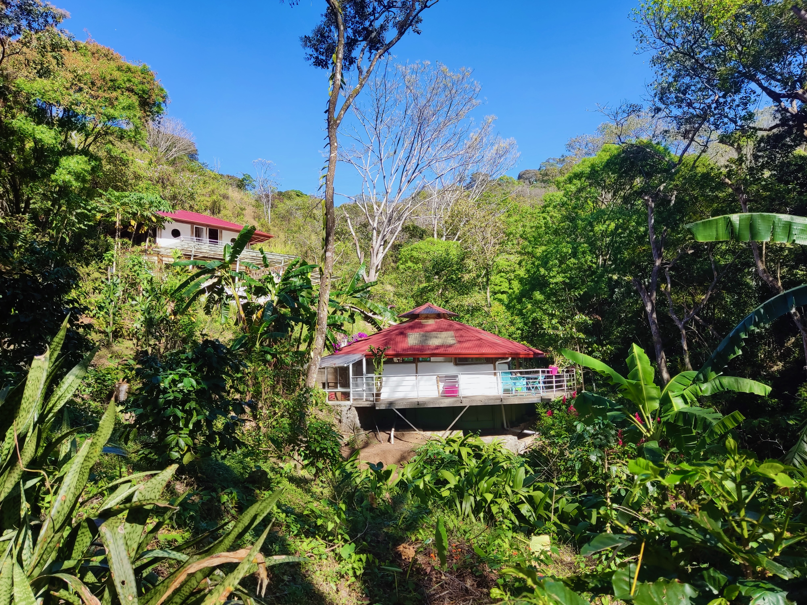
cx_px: 404
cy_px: 302
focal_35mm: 25
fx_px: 583
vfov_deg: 54.9
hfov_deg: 69.4
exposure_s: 1/652
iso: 50
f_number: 1.79
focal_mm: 4.71
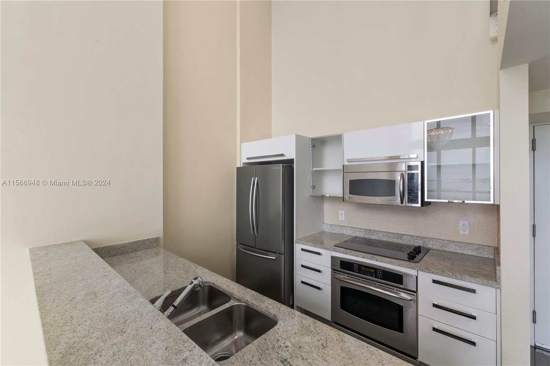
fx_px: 229
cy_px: 183
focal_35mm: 15
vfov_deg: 77.3
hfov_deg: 100.4
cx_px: 275
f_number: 10
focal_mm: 10
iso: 125
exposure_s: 1.3
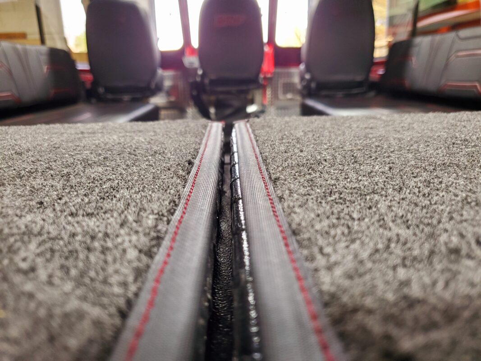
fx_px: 361
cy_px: 180
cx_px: 240
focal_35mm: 26
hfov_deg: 67.3
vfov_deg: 53.1
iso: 200
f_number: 1.5
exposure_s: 1/50
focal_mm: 4.3
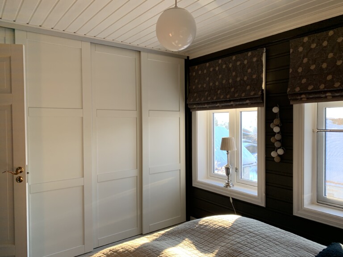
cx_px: 172
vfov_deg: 53.1
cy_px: 128
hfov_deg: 67.3
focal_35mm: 26
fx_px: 258
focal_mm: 4.25
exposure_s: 1/121
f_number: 1.8
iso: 80
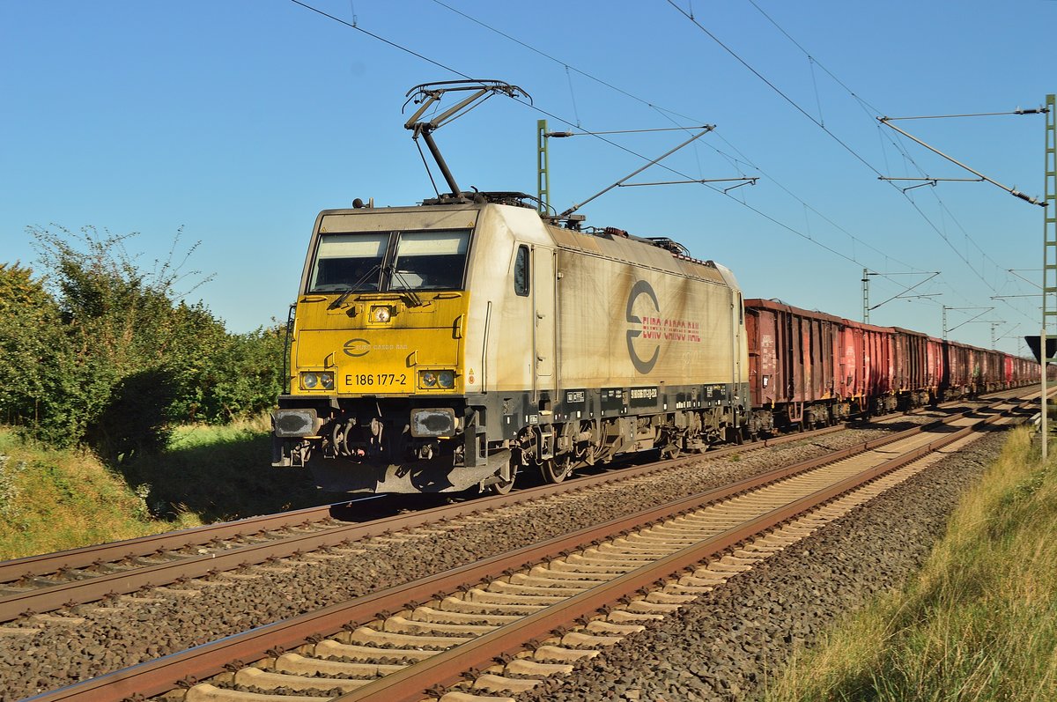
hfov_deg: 33.4
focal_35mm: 60
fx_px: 1759
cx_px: 528
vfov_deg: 22.6
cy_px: 351
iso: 200
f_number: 10
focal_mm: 40
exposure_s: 1/500
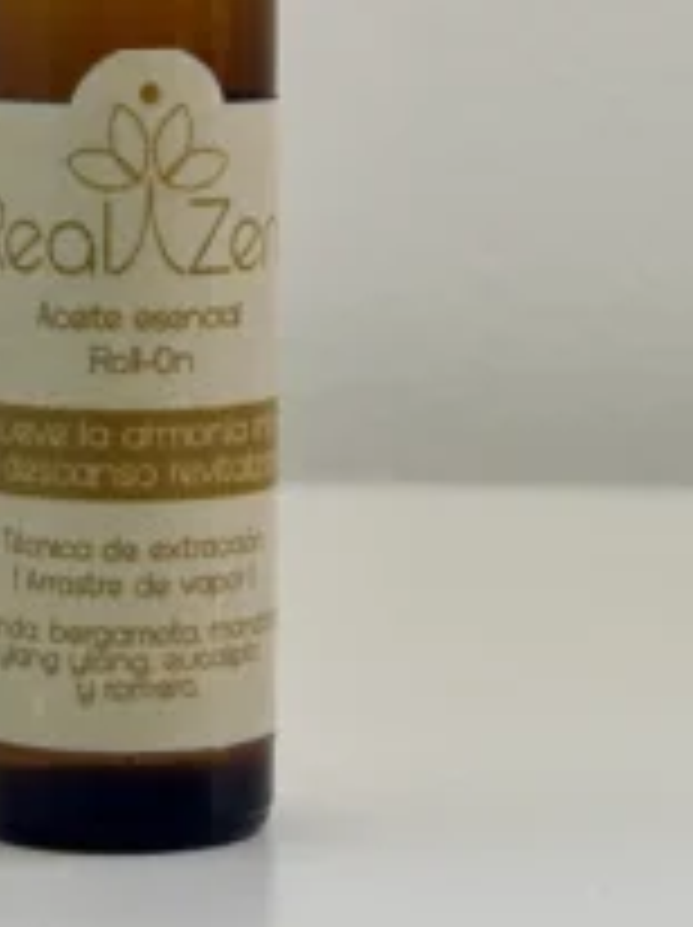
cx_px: 112
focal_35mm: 101
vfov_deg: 19.4
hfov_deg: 14.5
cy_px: 266
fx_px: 2702
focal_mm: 5.96
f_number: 1.6
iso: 32
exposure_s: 1/60
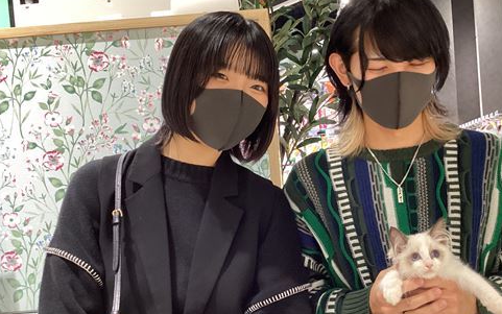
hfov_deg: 48.0
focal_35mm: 41
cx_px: 292
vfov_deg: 31.2
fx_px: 561
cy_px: 191
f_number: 2.4
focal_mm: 3.3
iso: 320
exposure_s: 1/60
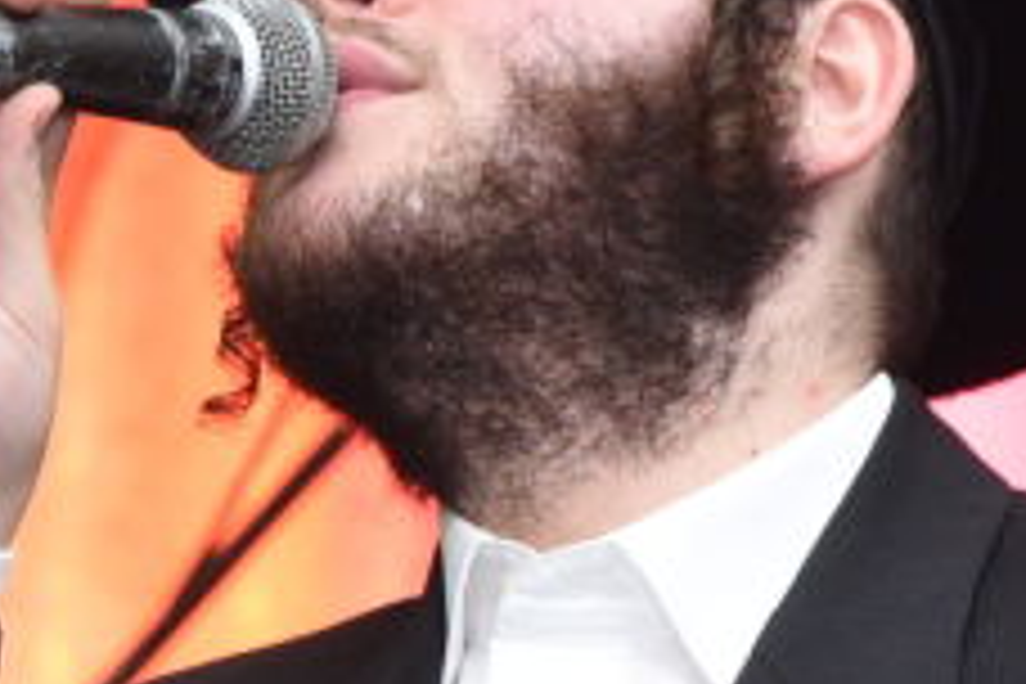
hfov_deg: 3.8
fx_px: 15332
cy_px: 7
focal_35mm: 538
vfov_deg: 2.6
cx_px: 356
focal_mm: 120
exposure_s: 1/125
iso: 2500
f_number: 6.3
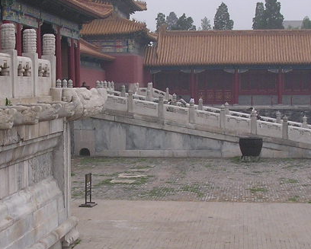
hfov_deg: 20.5
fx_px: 857
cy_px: 117
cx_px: 104
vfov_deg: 16.6
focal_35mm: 93
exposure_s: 1/215
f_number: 5.6
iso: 100
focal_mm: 5.8
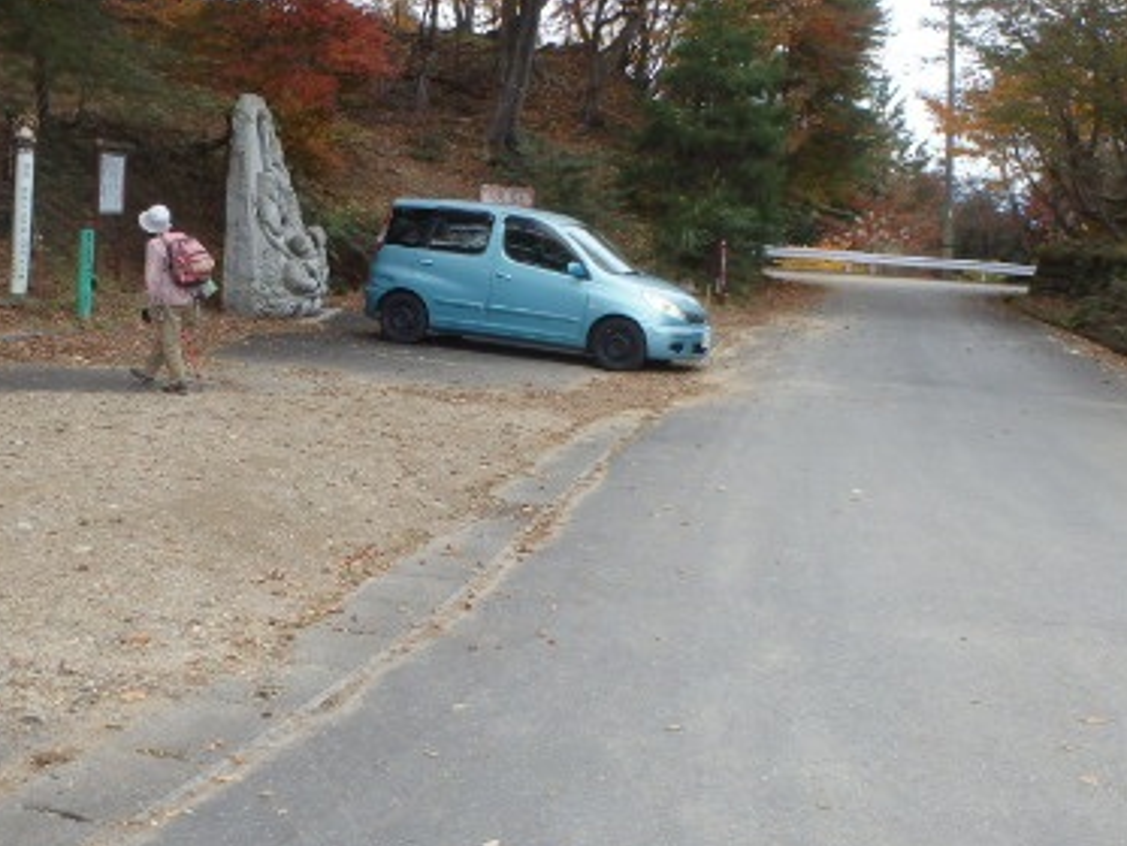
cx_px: 341
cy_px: 299
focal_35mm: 48
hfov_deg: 39.0
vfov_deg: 30.1
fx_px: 1563
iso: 125
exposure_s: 1/80
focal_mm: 5
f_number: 3.9
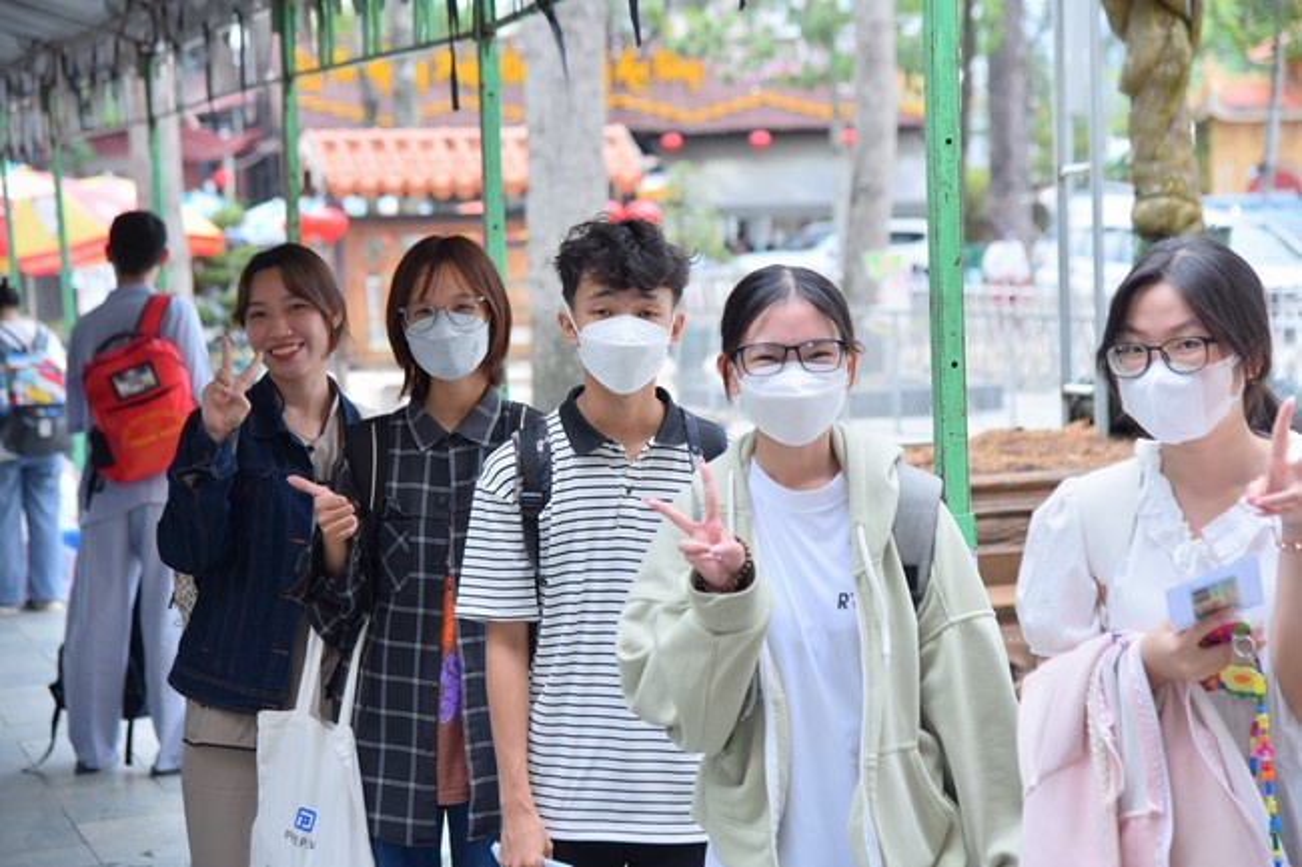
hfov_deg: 24.8
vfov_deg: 16.6
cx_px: 651
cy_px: 434
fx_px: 2965
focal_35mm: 82
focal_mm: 82
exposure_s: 1/125
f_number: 5.6
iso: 125
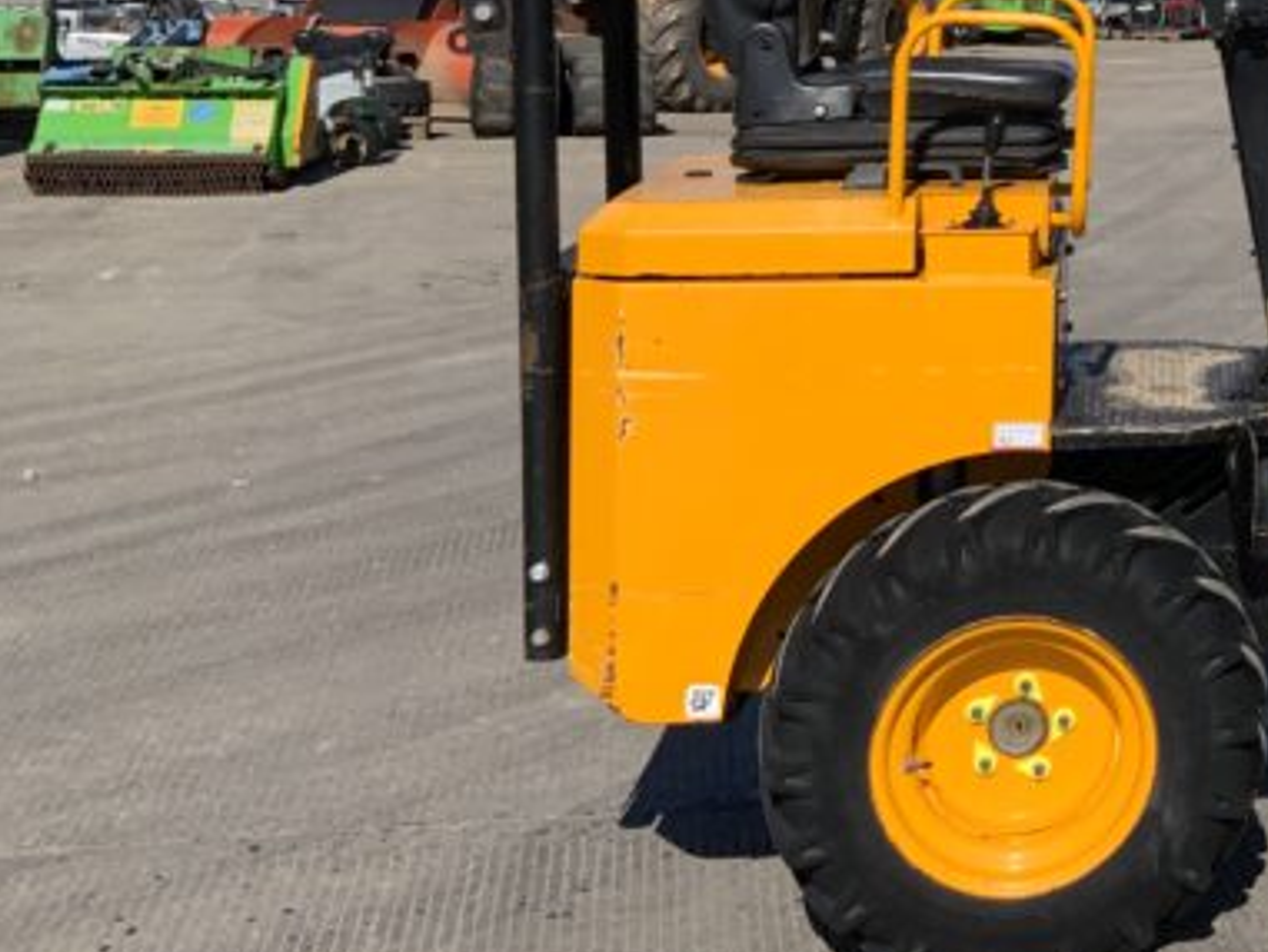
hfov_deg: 22.4
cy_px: -10
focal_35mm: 78
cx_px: 1637
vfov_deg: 18.4
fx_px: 2858
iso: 16
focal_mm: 3
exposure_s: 1/2667
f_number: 1.8
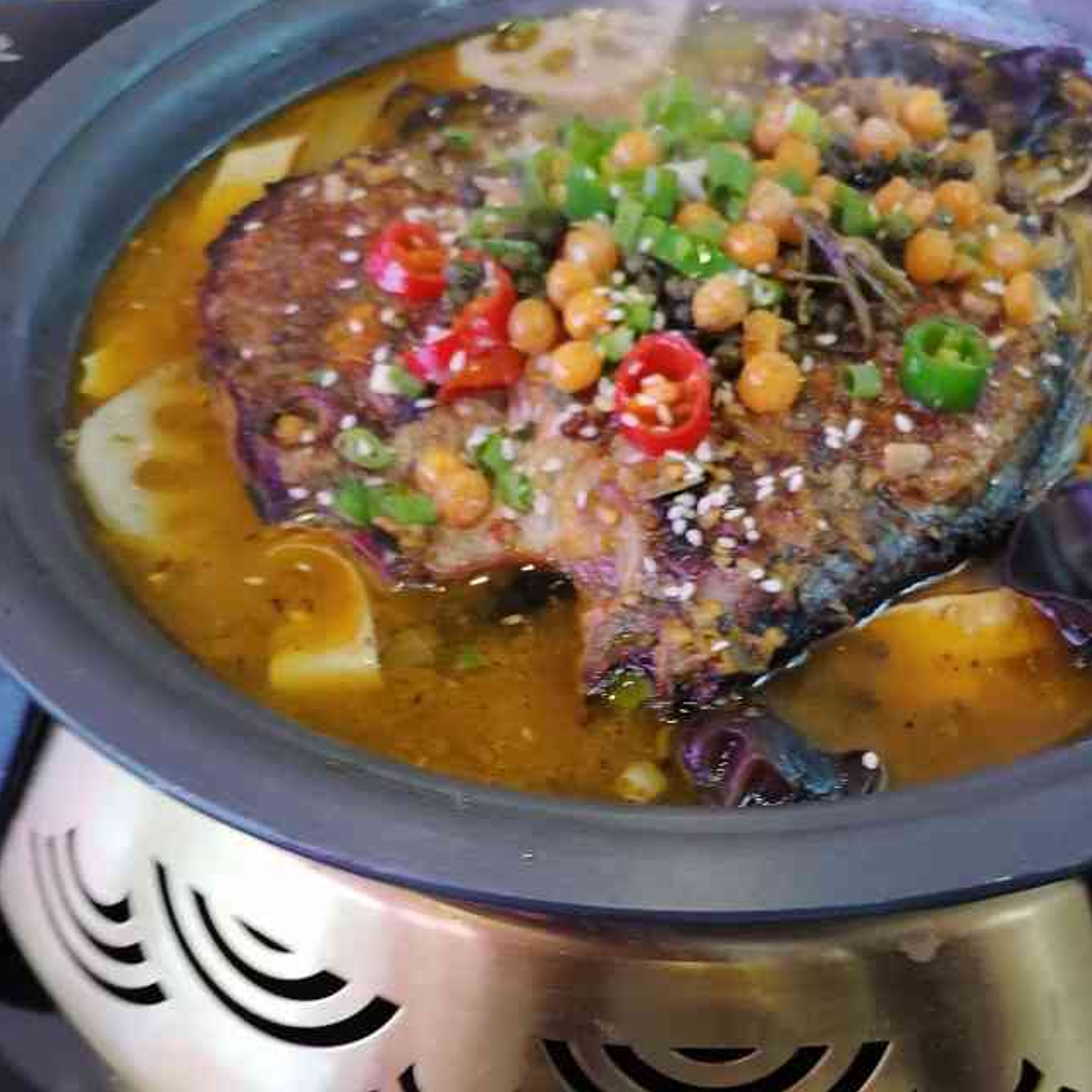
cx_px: 570
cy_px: 768
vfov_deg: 46.1
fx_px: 1249
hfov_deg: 47.2
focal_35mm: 35
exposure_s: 1/33.3
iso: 500
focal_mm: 5.3
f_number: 1.8
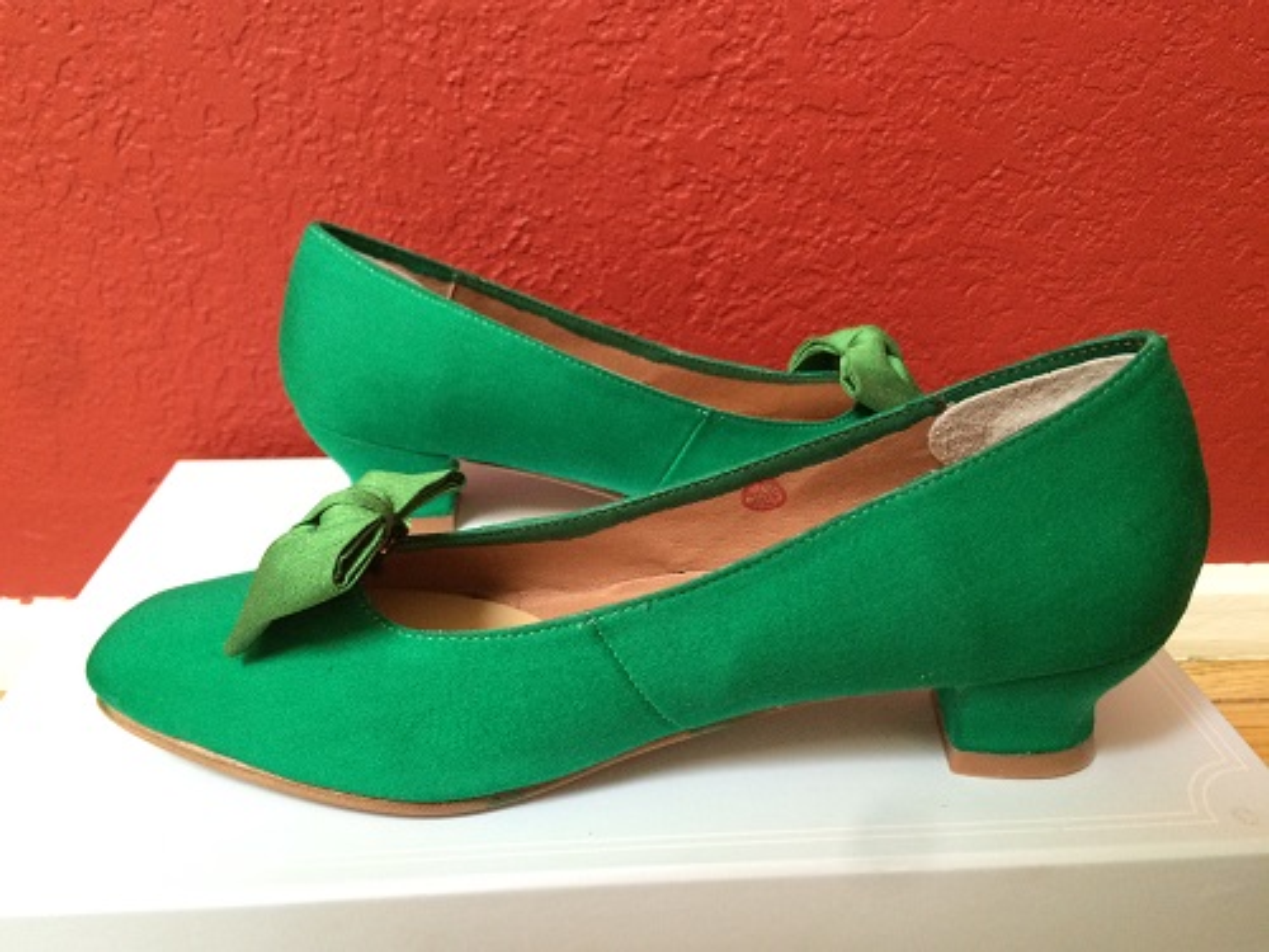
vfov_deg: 48.2
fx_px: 1063
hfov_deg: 61.7
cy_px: 476
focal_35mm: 29
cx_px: 634
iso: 160
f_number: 2.2
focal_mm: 4.15
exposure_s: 1/30
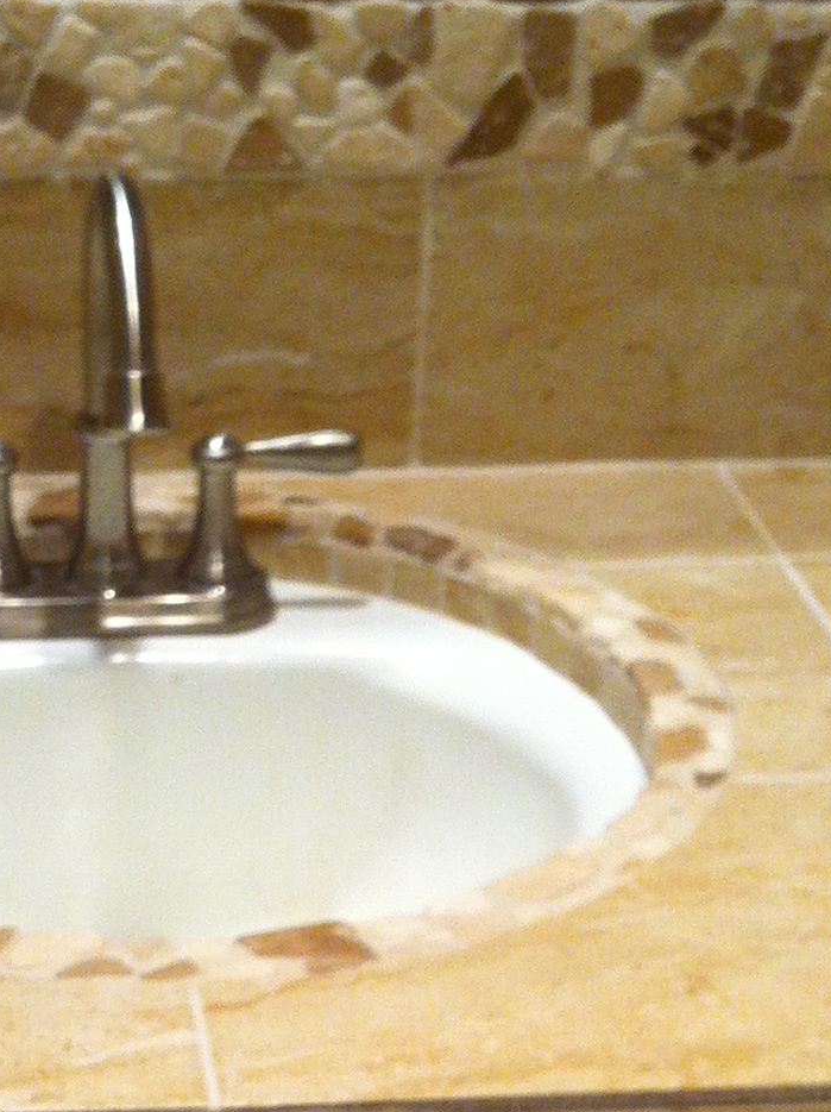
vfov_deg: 19.6
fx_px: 3111
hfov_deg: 15.1
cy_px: 1152
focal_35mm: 97
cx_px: 196
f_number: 2.8
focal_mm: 3.85
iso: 100
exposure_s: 1/15
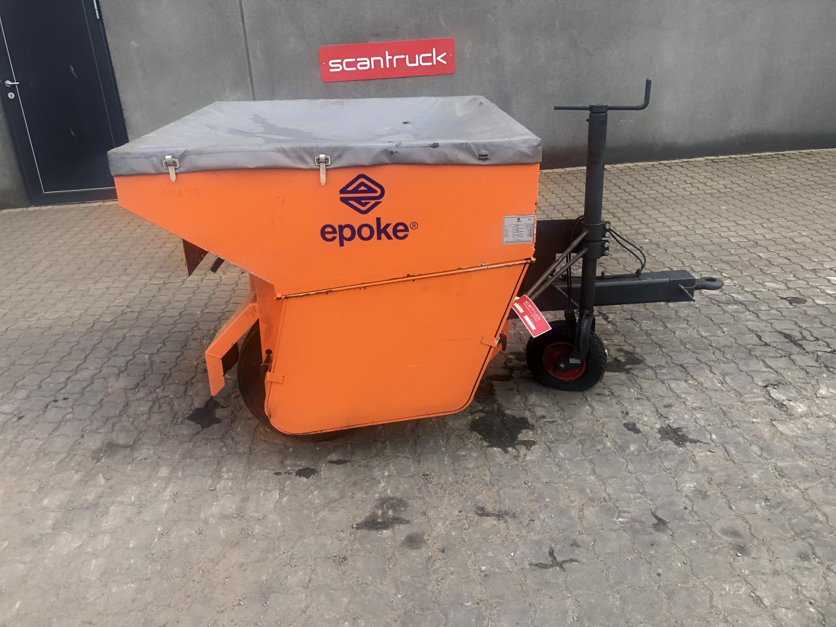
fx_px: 676
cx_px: 418
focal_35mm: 28
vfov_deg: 49.7
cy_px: 314
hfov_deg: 63.4
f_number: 1.8
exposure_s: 1/649
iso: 20
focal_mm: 3.99
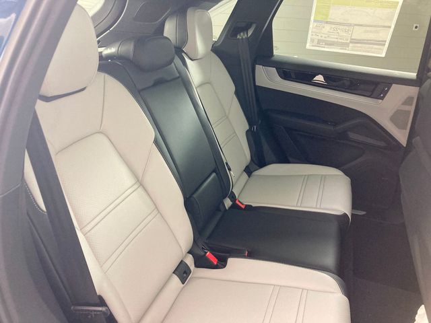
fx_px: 349
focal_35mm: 28
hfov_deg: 63.4
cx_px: 216
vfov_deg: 49.7
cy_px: 162
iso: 160
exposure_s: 1/60
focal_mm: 3.99
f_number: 1.8
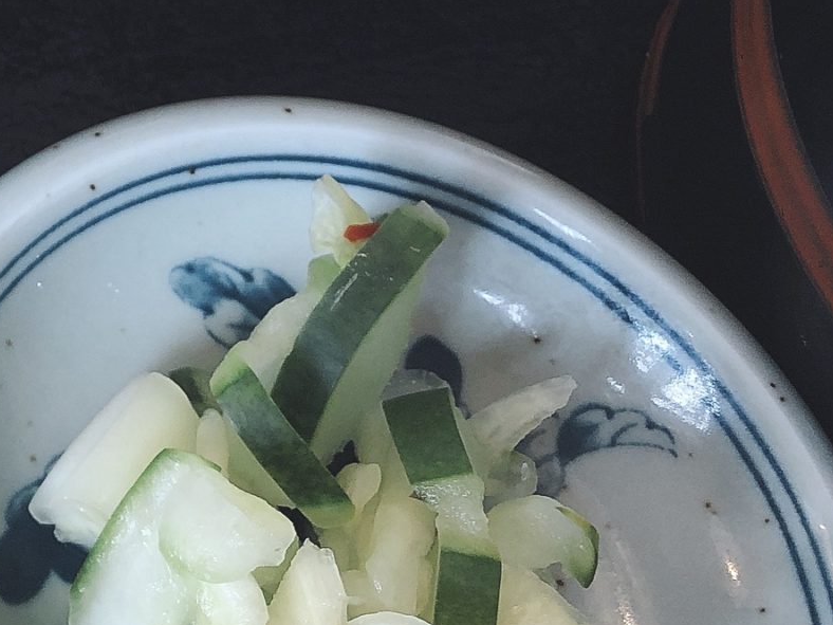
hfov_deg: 18.6
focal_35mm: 91
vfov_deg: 15.3
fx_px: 2190
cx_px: -471
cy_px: -240
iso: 20
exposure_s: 1/40
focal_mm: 3.99
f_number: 1.8
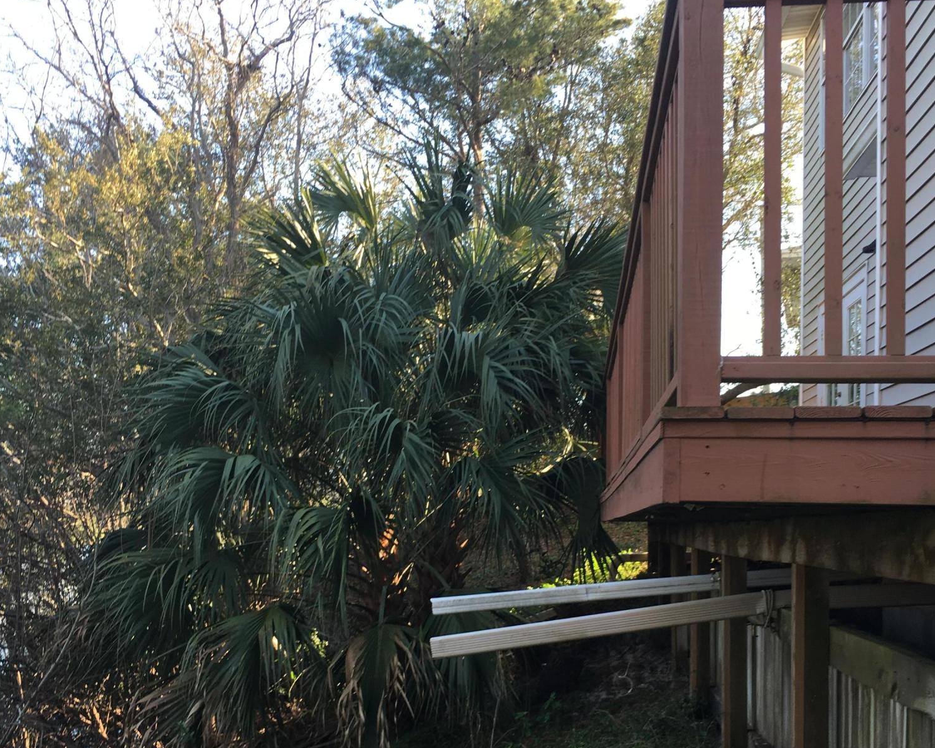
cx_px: 468
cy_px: 505
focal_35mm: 38
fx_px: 1052
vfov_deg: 38.7
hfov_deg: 47.9
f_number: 2.2
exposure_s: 1/151
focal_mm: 4.15
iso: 25
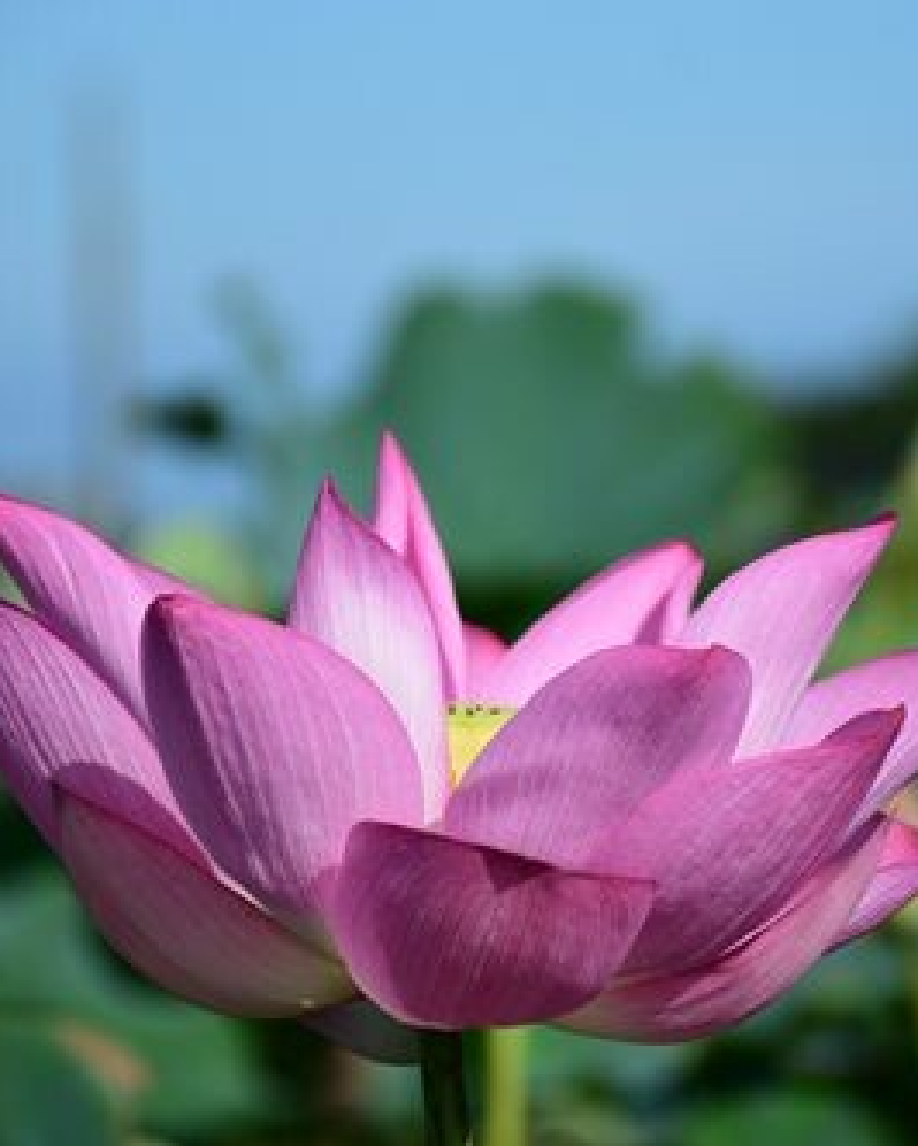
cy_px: 573
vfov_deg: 6.5
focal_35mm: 297
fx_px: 10077
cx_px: 552
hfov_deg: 5.2
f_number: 5.6
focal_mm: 140
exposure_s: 1/640
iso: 100
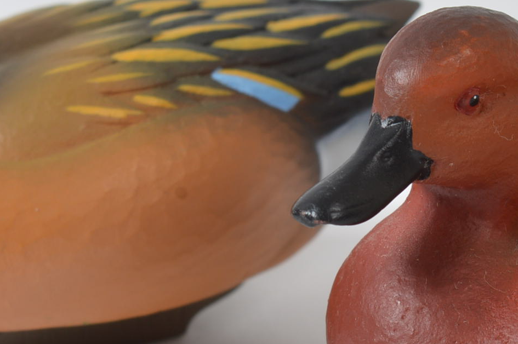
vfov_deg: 5.2
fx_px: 3774
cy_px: 164
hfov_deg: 7.8
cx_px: 384
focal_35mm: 263
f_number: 11
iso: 100
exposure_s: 1/100
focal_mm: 55
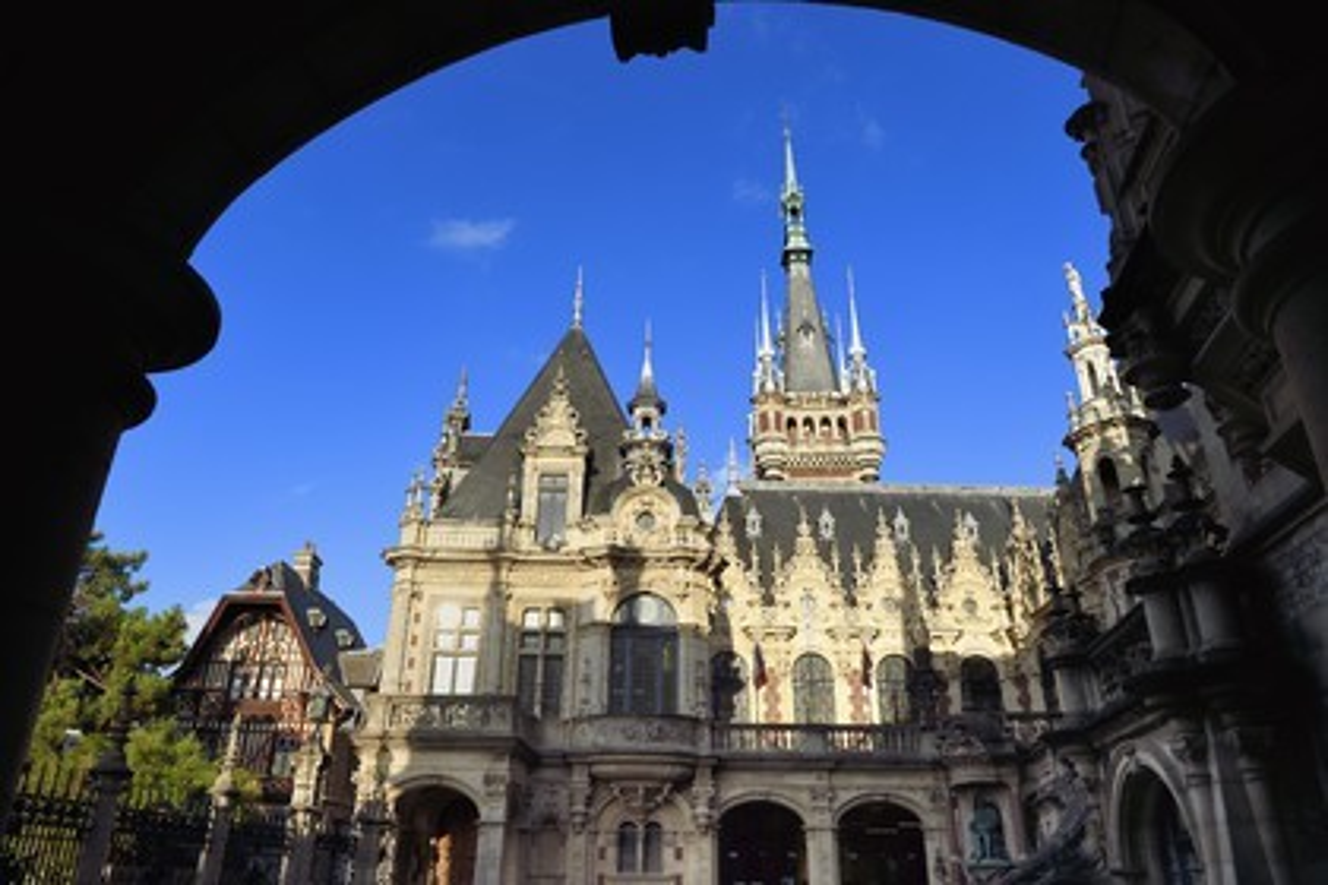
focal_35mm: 24
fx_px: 885
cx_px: 664
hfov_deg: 73.7
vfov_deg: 53.1
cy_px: 442
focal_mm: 24
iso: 200
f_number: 13
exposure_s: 1/250
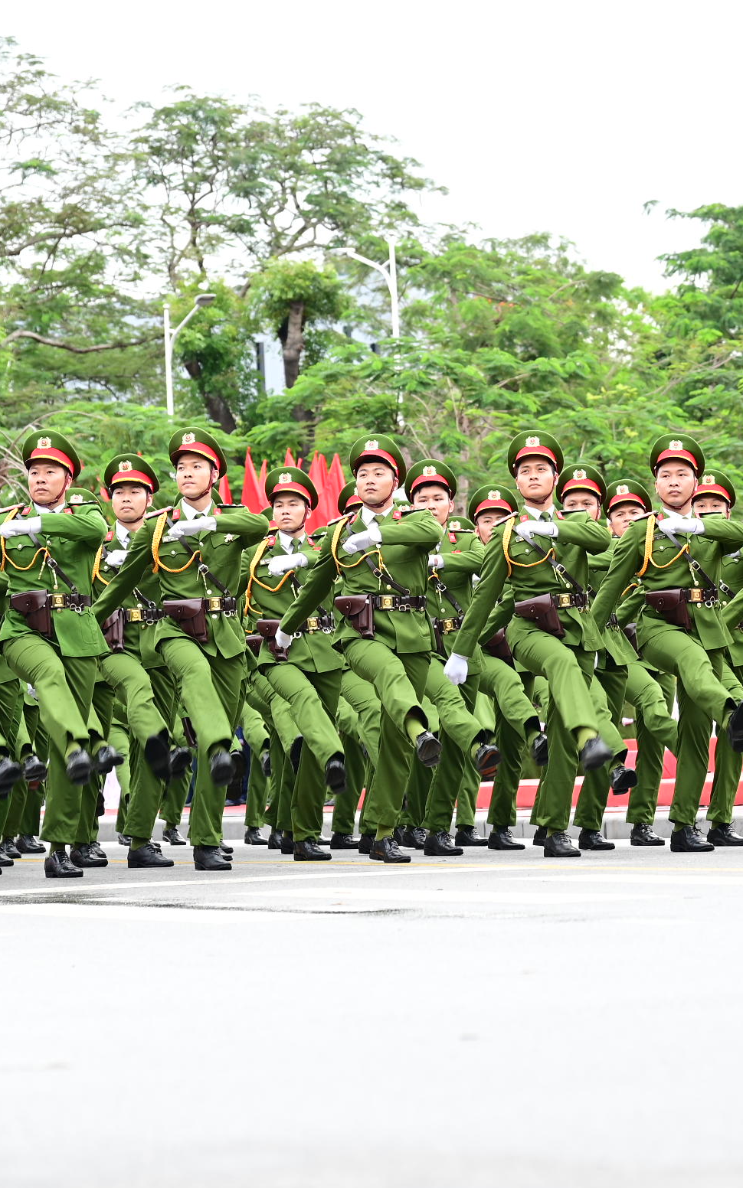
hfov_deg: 9.7
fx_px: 4374
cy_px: 421
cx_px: 542
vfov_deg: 15.5
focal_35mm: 135
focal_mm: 68
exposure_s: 1/100
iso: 100
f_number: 4
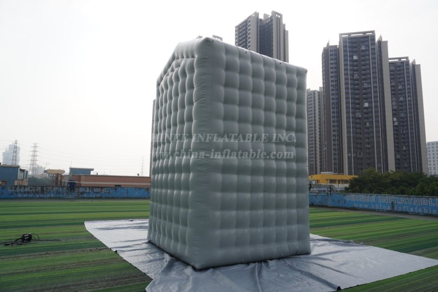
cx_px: 219
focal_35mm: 24
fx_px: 292
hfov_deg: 73.7
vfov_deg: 53.1
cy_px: 146
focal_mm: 16
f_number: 8
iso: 100
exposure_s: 1/320
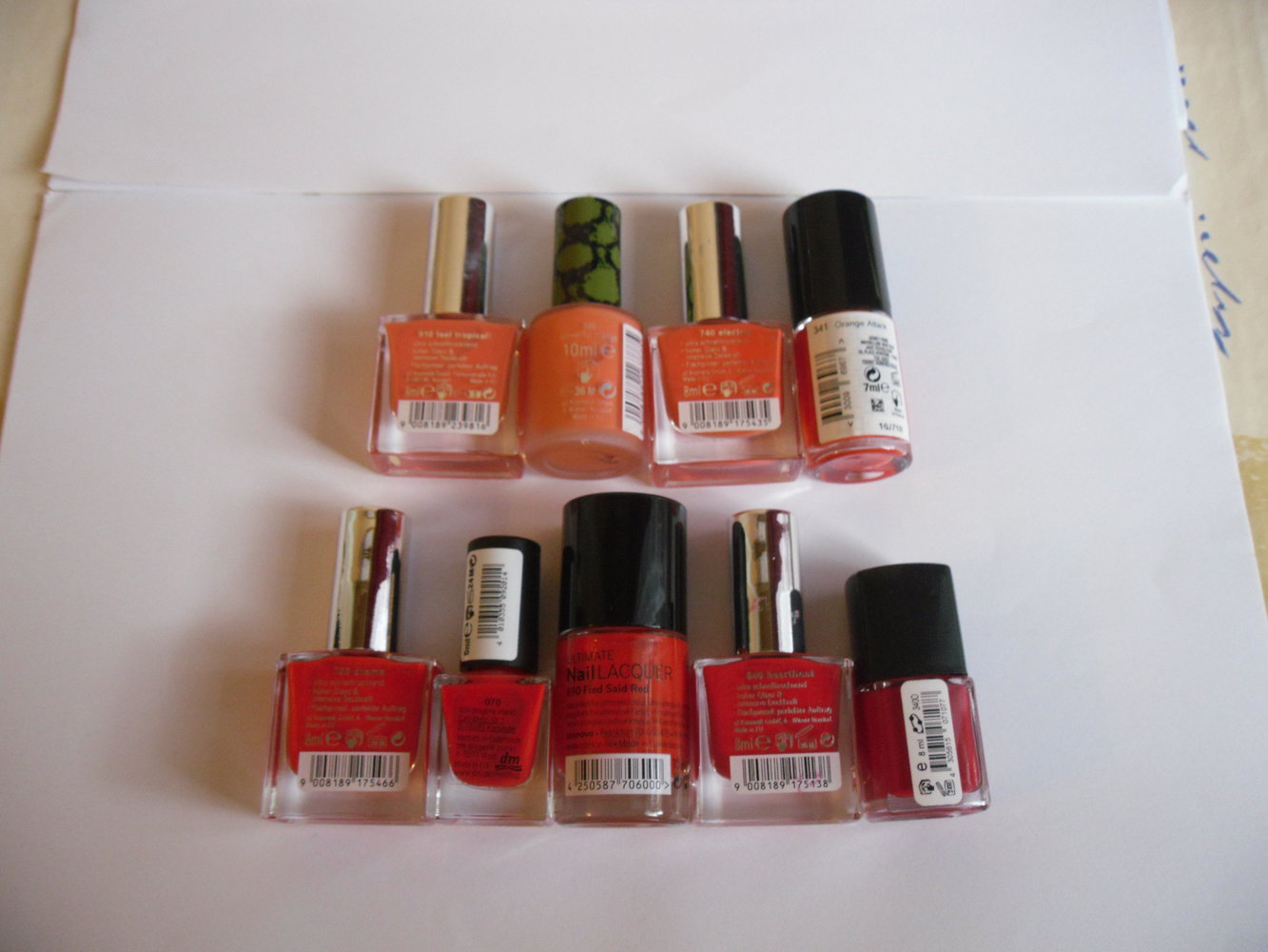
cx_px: 634
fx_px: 1649
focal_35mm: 45
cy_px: 476
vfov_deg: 32.2
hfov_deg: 42.1
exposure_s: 1/18
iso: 400
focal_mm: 6.3
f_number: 3.5
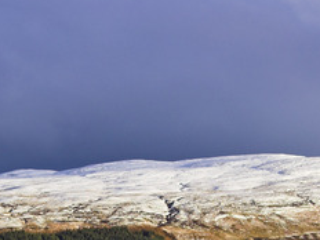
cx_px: 22
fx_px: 1682
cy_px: 299
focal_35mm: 182
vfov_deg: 8.1
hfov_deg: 10.8
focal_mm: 42
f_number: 8
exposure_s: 1/40
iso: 200
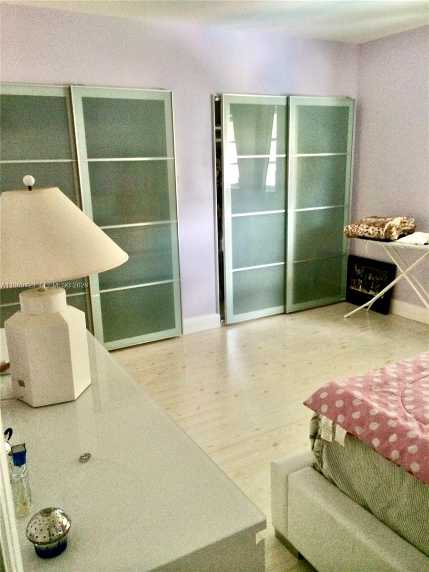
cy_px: 286
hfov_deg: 46.8
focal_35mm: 30
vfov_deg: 60.0
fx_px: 496
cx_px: 214
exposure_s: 1/15
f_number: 2.2
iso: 320
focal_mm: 4.12
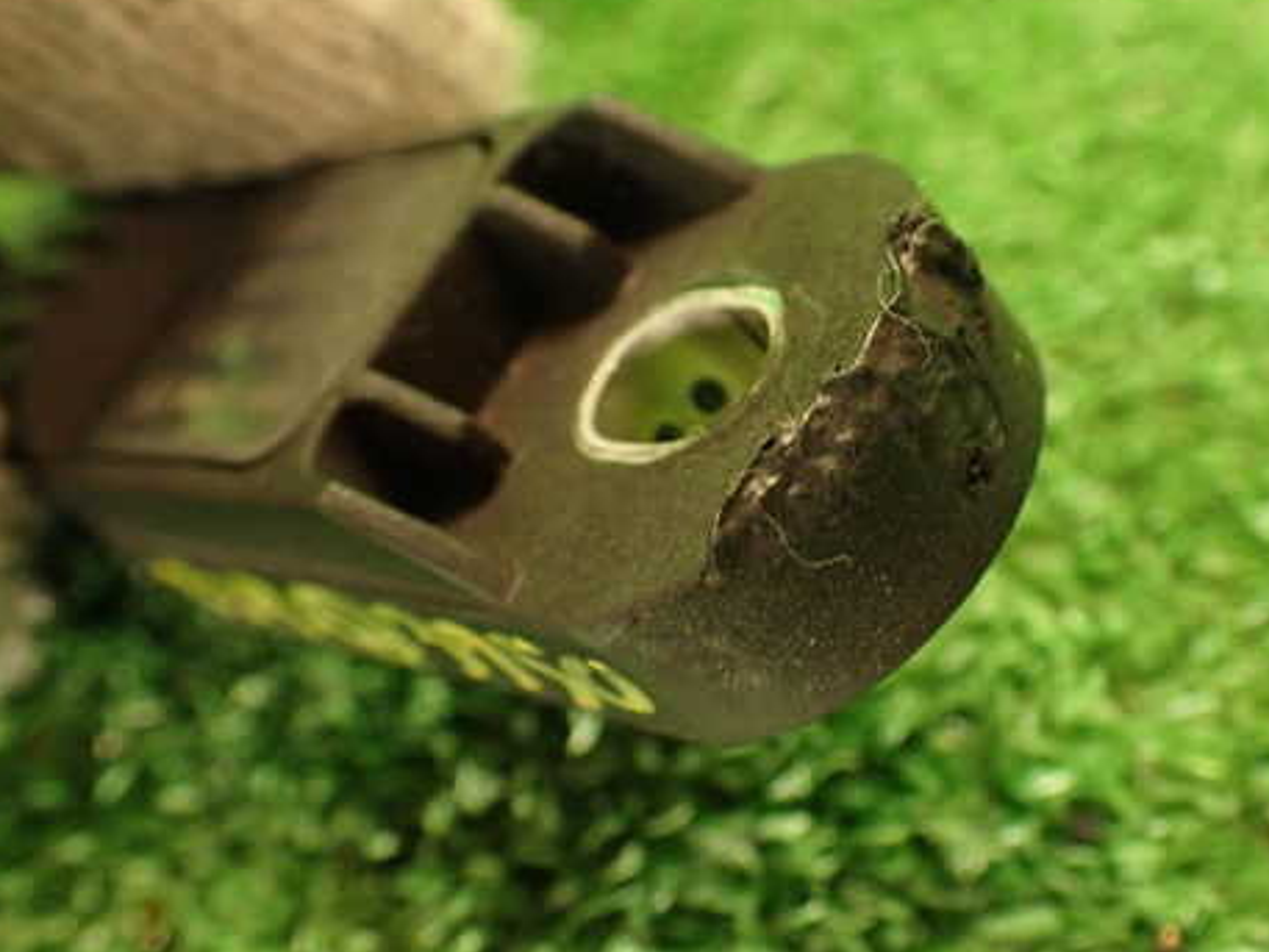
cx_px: 800
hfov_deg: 44.4
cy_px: 472
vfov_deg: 34.4
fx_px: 1540
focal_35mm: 42
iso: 400
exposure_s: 1/30
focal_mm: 5.79
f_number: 2.4
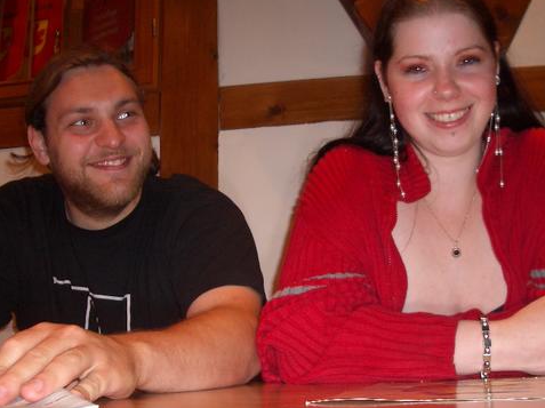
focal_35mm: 47
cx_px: 308
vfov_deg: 30.7
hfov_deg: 40.4
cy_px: 247
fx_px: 739
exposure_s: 1/40
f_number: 2.6
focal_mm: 5.8
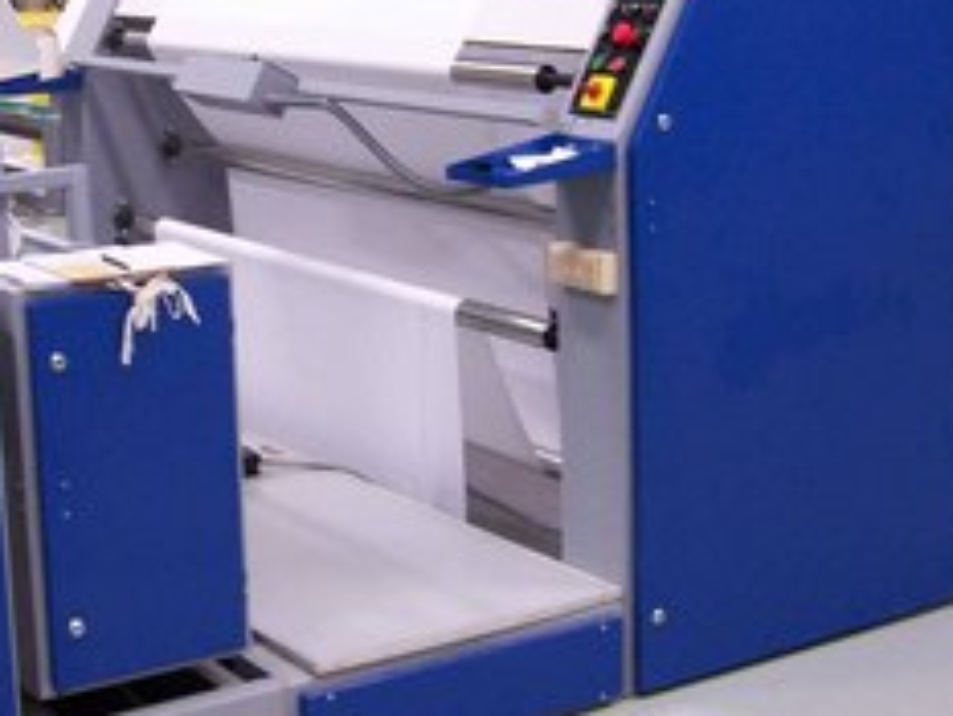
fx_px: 2011
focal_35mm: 73
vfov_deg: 20.1
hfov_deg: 26.5
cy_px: 248
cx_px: 303
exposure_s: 1/8
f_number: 2.7
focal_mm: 5.6
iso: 80
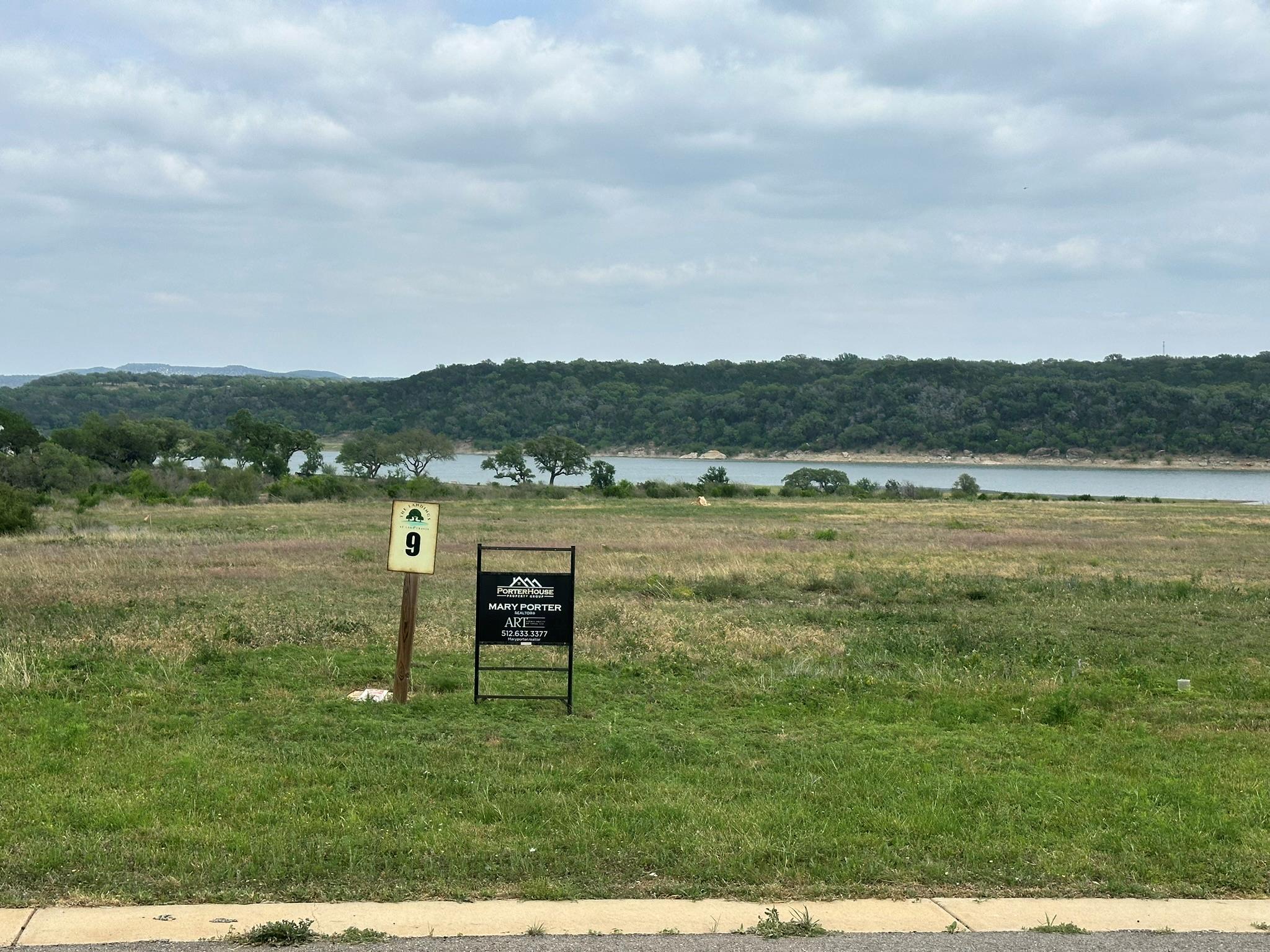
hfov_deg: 39.7
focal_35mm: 48
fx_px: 1761
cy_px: 476
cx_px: 635
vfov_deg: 30.3
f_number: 1.78
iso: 64
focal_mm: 6.86
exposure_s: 1/4566
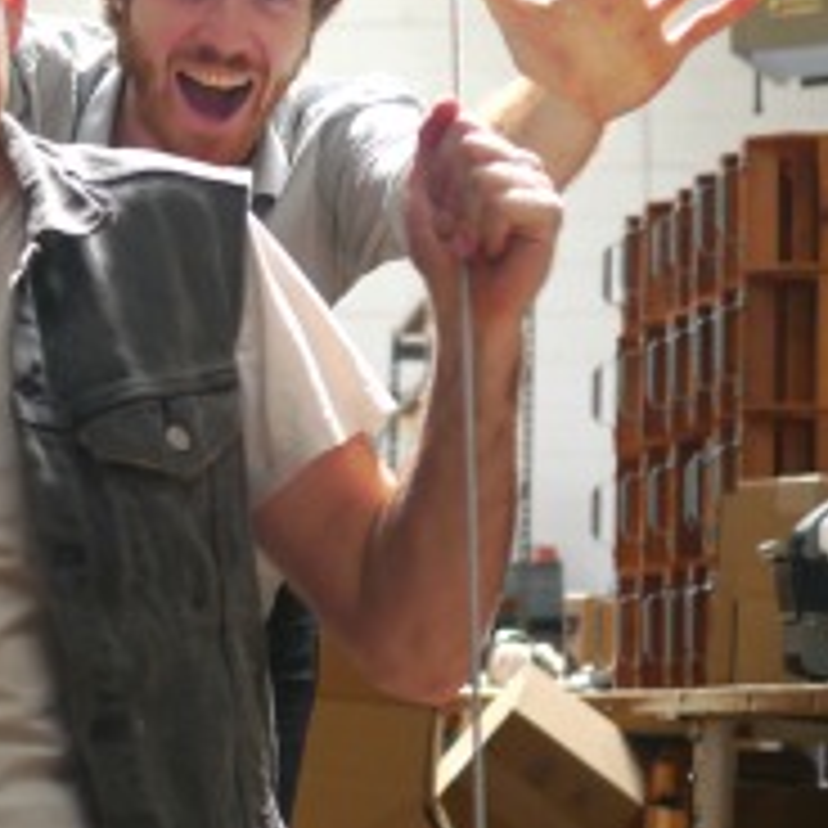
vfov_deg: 14.6
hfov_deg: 14.5
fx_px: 3220
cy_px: 508
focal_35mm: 119
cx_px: 99
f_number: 1.7
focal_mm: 20
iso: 160
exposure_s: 1/320
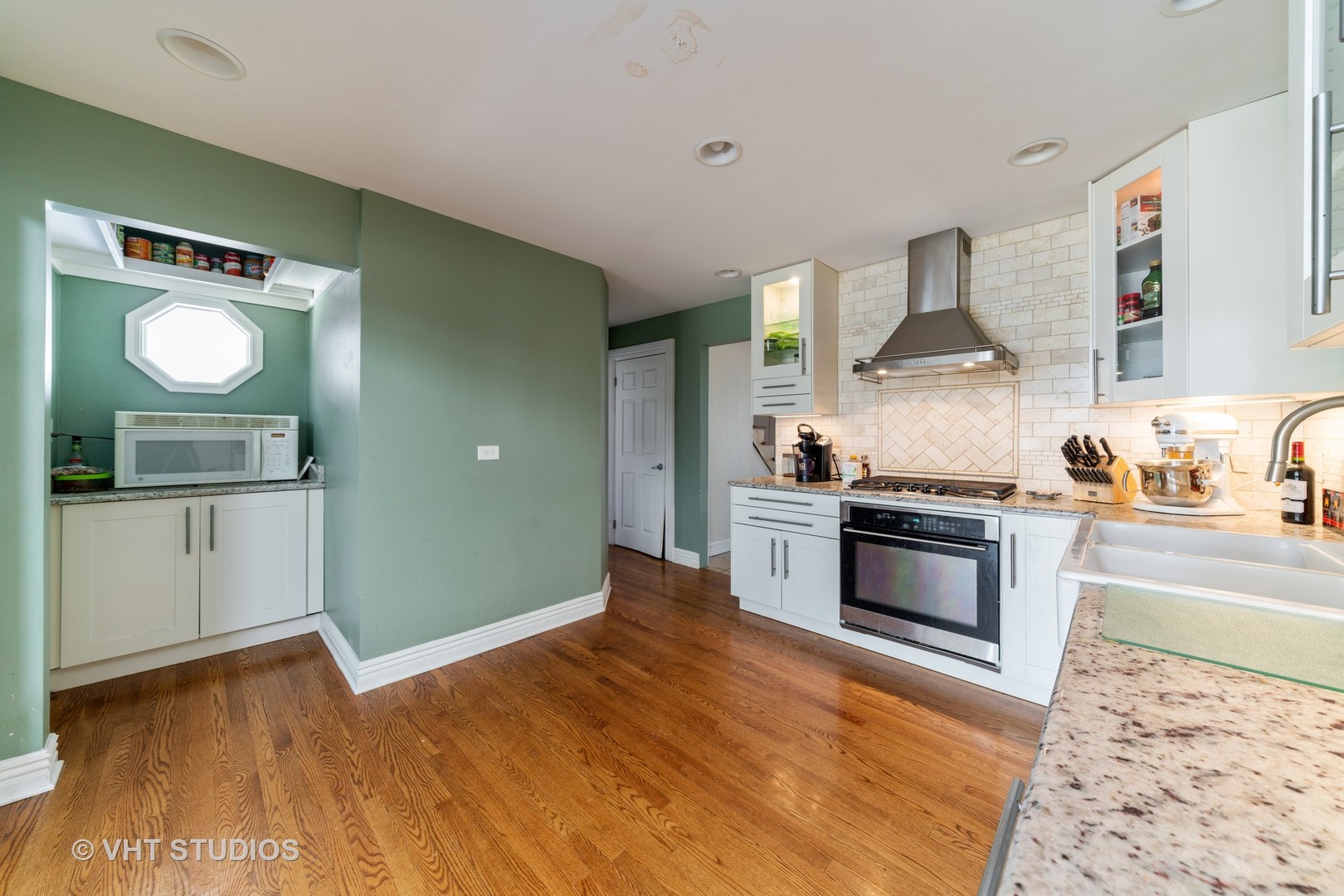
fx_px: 448
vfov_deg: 90.0
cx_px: 672
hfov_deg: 112.6
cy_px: 448
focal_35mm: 12
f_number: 8
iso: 100
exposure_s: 1/1.67
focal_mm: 12
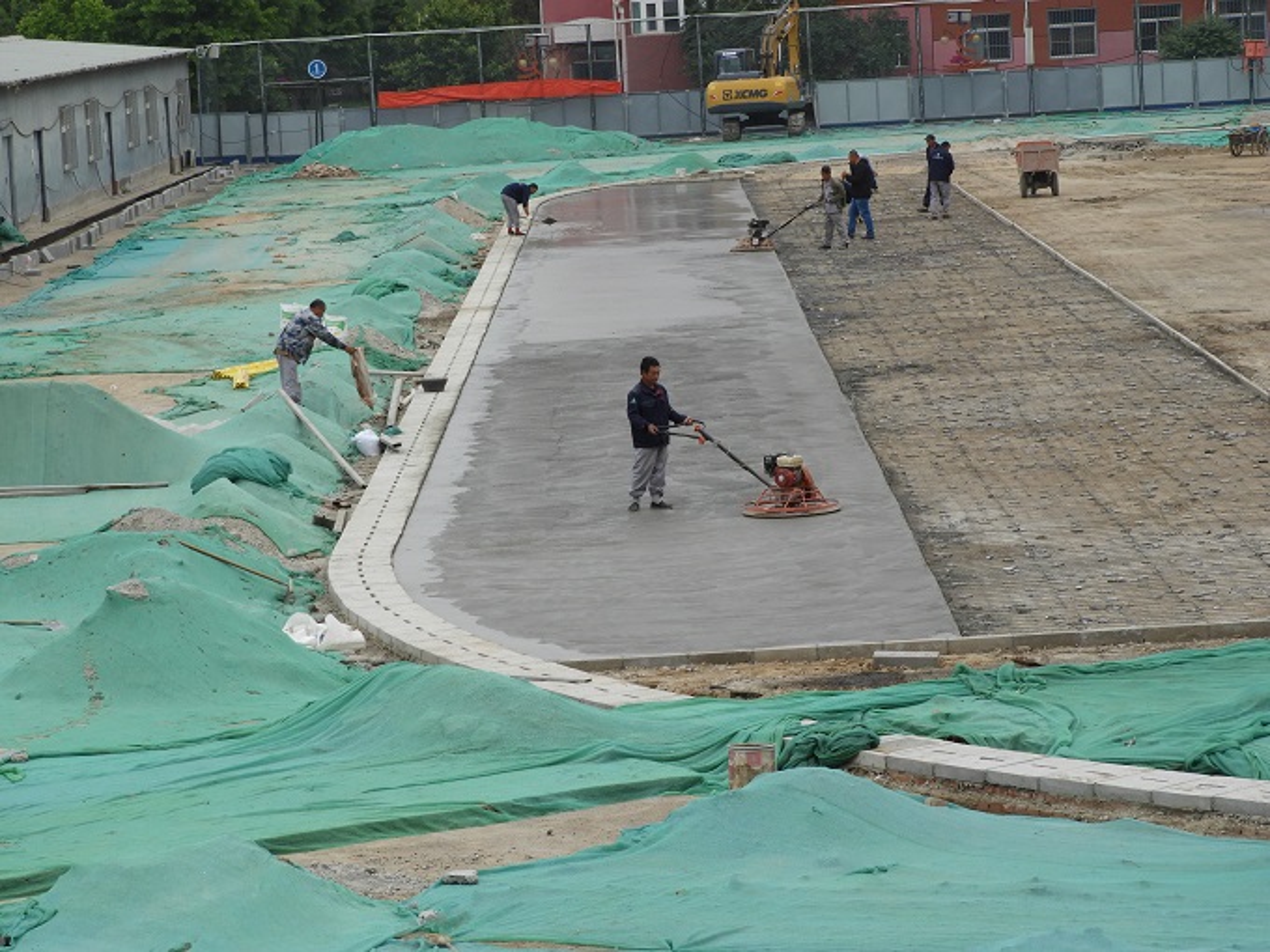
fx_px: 4953
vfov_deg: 11.0
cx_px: 635
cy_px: 476
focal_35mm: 135
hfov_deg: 14.6
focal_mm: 24.2
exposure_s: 1/125
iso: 100
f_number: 5
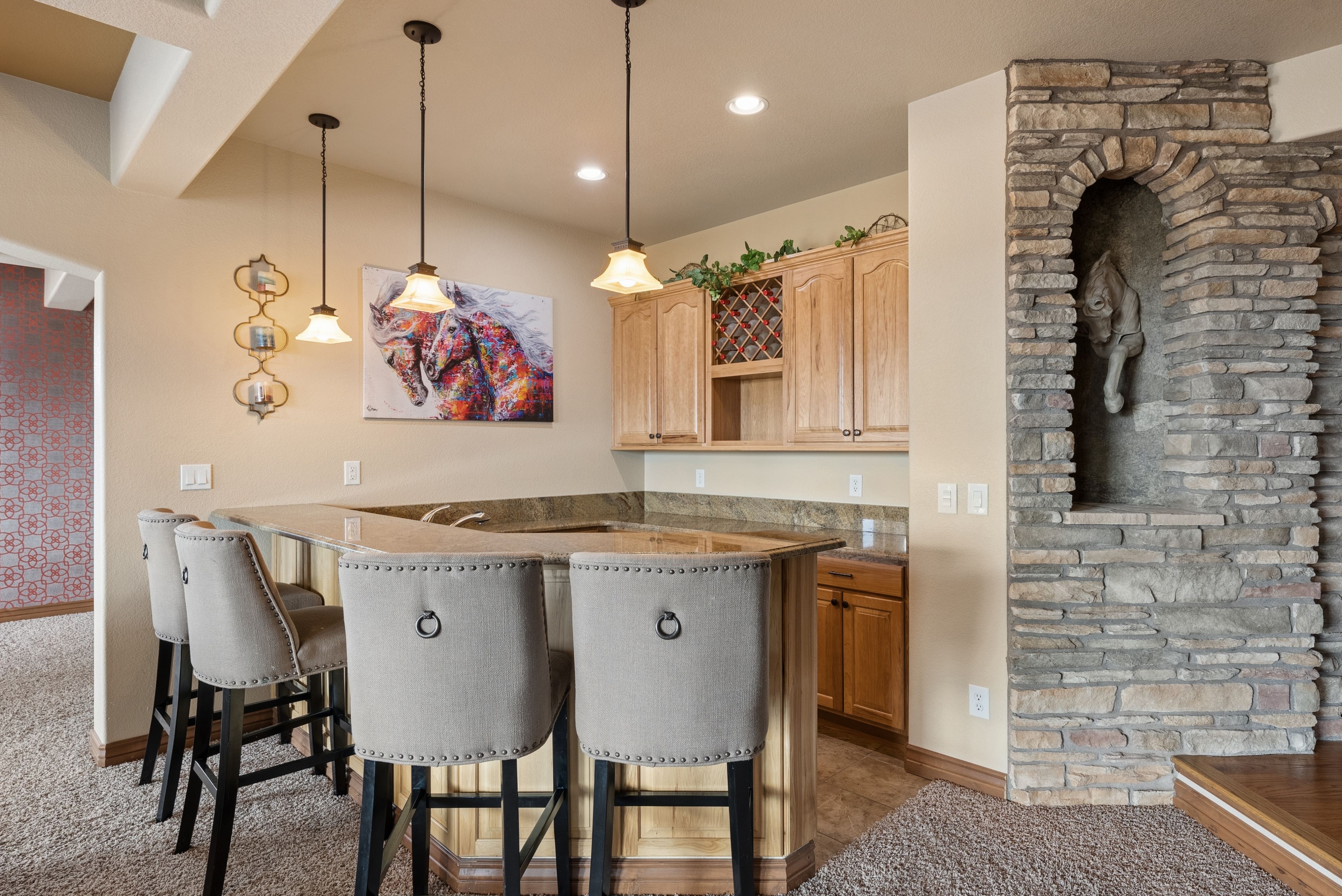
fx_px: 709
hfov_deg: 86.9
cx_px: 671
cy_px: 448
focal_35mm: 19
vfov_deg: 64.6
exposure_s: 1/25
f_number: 8
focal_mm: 19
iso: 640
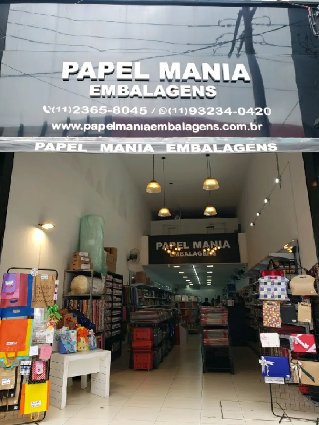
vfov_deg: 67.3
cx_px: 160
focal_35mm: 26
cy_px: 212
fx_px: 319
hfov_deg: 53.1
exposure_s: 1/127
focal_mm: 4.3
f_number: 2.4
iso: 50
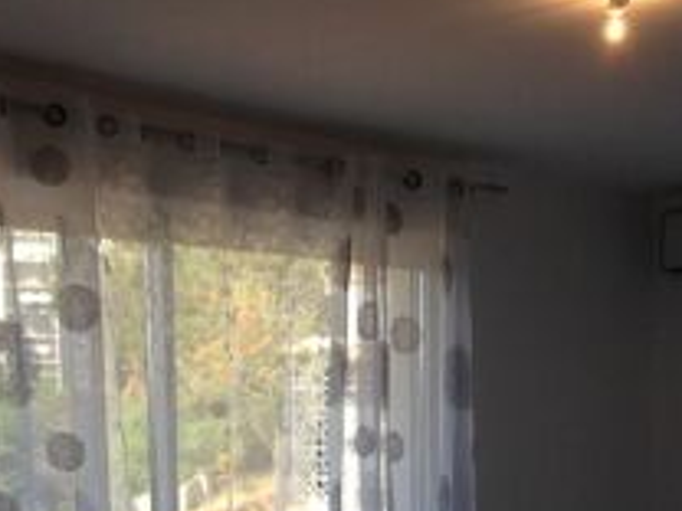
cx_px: 430
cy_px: 567
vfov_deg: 18.6
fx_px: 1497
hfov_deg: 25.6
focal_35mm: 76
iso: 50
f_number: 2.4
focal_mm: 4.12
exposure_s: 1/274
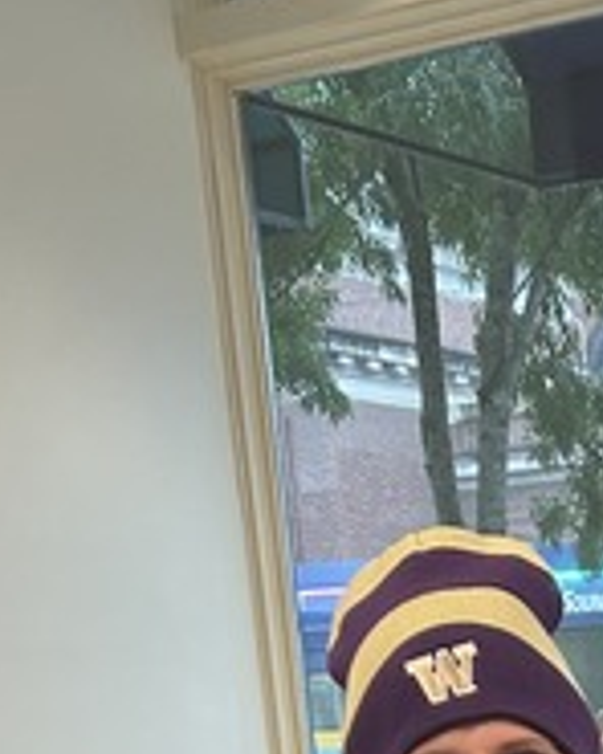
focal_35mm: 108
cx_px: 909
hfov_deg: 13.4
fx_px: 2409
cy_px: 1559
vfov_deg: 14.4
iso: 125
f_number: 1.5
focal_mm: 5.7
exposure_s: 1/60
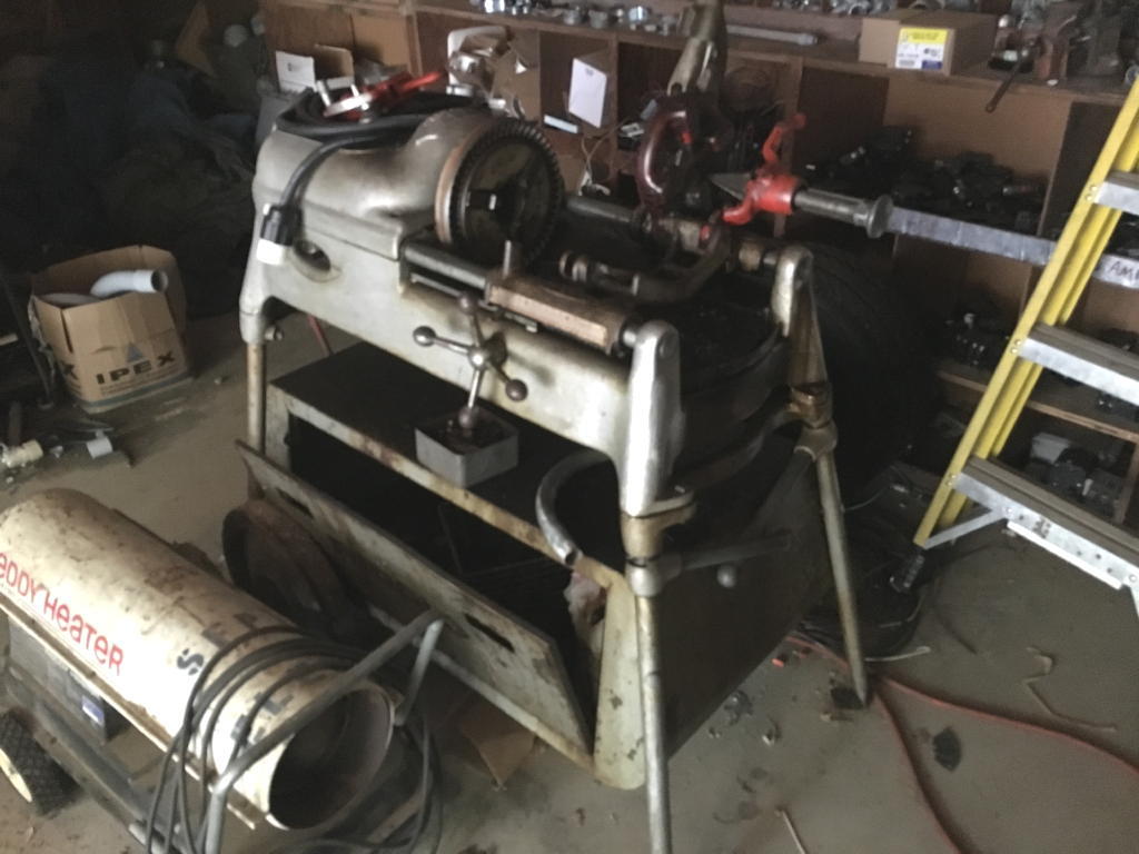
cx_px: 570
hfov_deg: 61.7
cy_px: 427
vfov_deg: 48.2
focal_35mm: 29
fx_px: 954
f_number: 2.2
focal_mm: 4.15
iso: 1000
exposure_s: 1/15
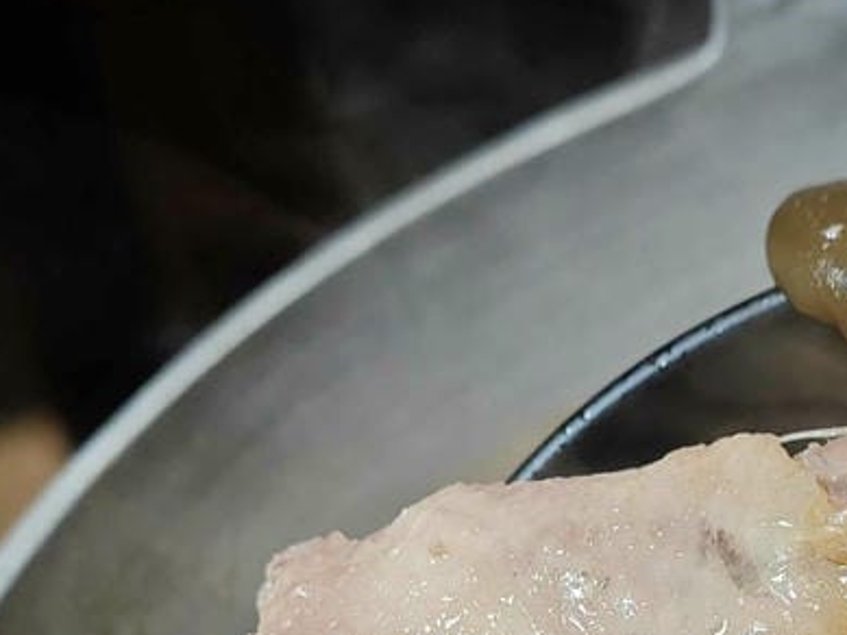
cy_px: 672
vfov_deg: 10.3
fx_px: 3476
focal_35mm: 142
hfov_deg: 13.7
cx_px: 793
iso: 160
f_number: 2.8
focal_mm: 8.72
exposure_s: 1/60
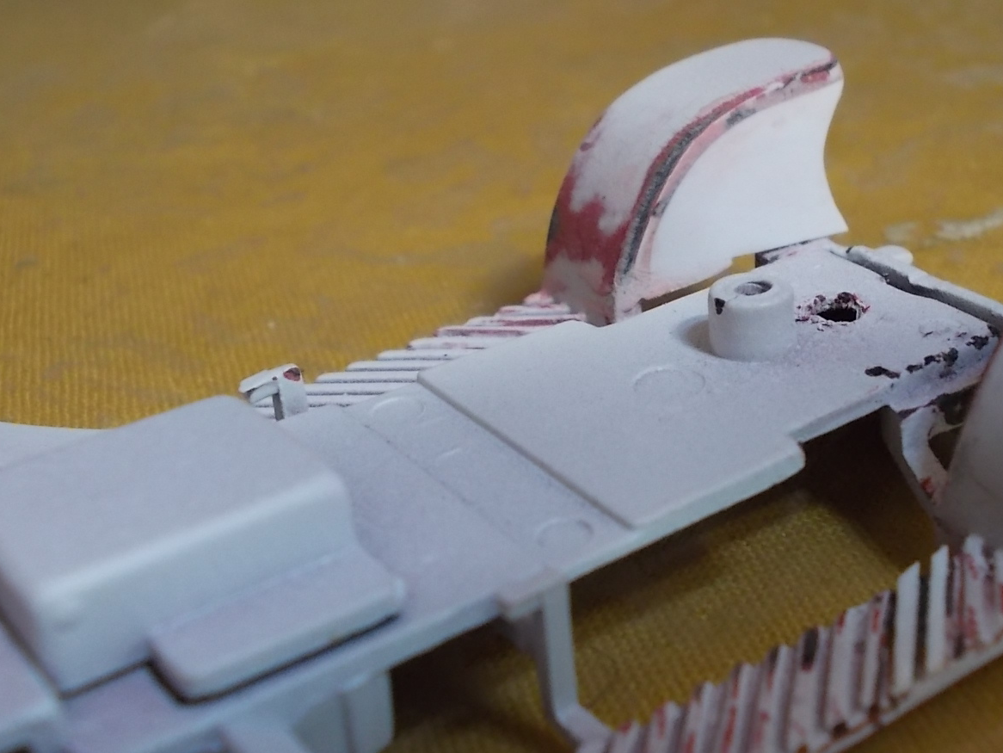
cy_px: 379
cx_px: 658
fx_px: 1710
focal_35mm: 59
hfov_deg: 32.5
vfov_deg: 24.8
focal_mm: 6.1
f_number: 3.3
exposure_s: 1/15
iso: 200
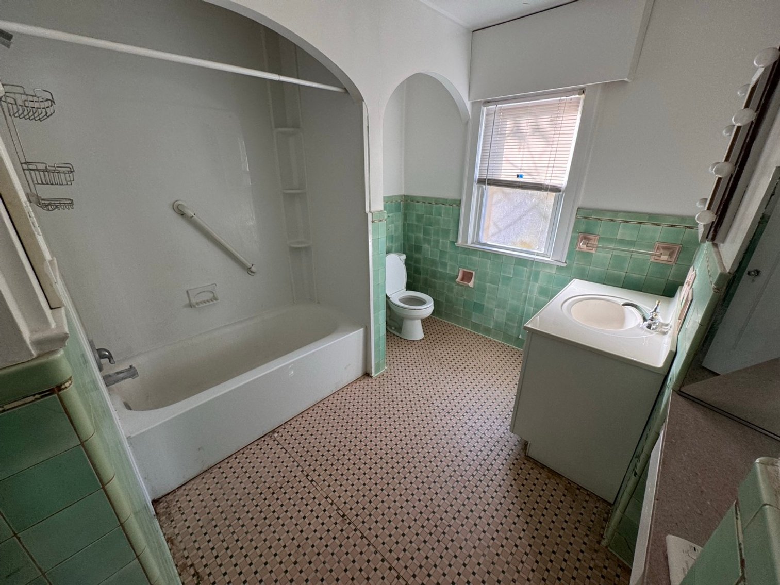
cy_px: 292
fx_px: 315
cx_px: 390
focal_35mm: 14
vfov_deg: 85.7
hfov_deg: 102.1
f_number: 2.2
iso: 125
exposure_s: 1/99
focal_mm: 2.22
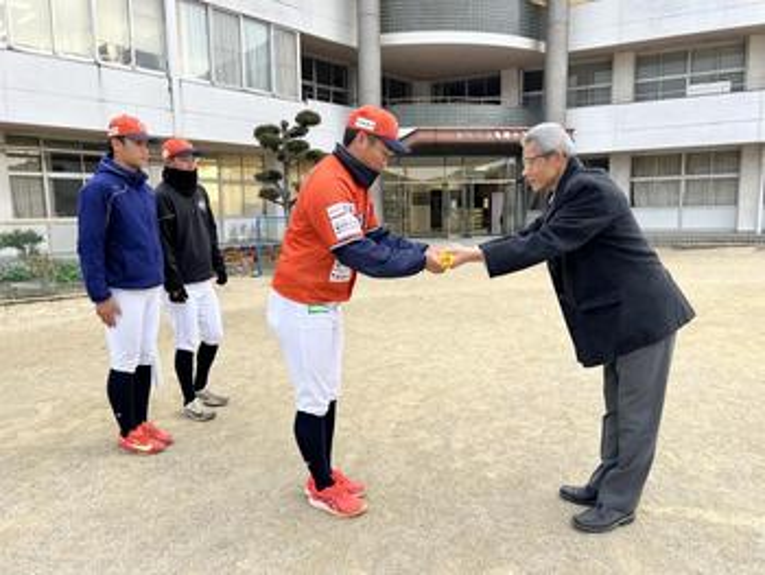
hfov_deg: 67.3
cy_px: 288
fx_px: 575
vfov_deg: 53.1
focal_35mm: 26
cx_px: 382
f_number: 1.5
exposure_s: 1/121
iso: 100
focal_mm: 5.7
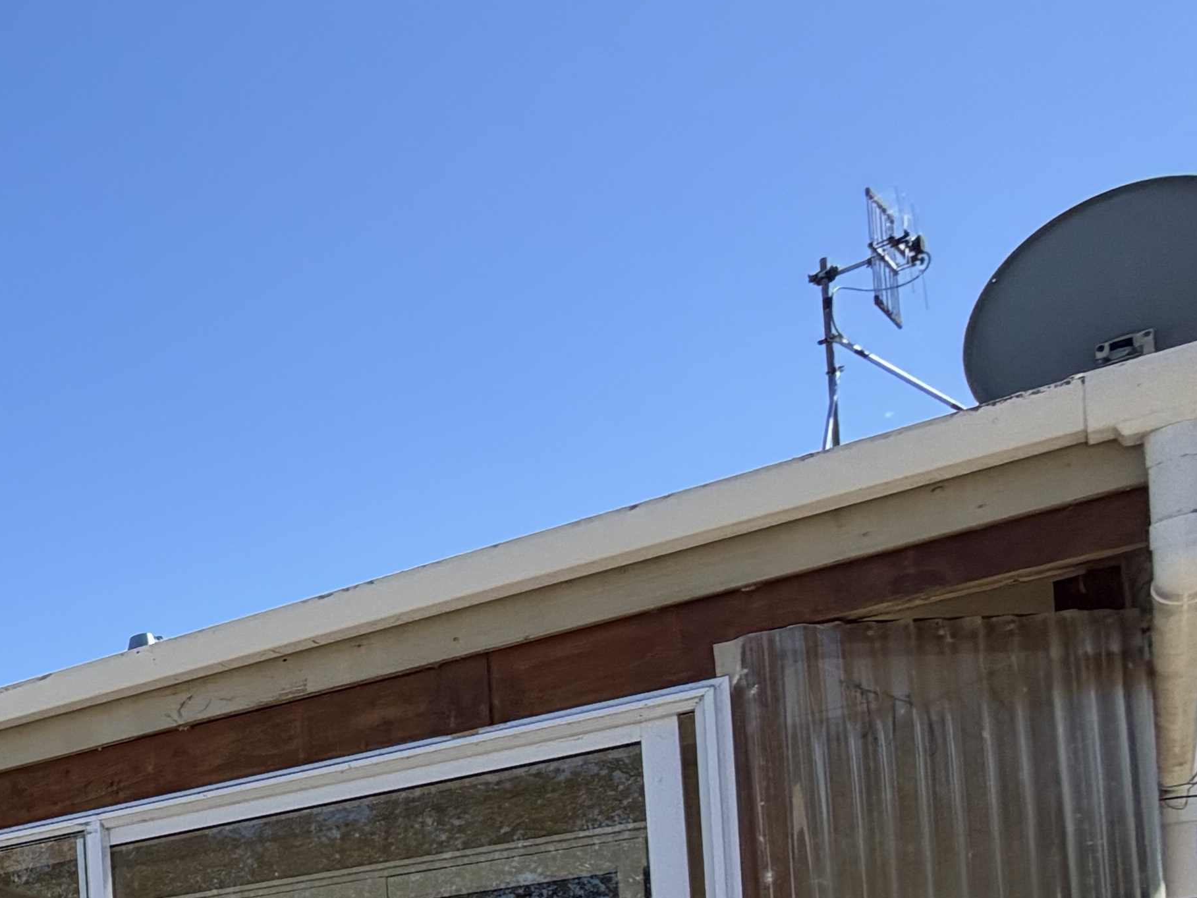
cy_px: 1142
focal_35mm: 44
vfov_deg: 27.8
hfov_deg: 27.2
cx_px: -661
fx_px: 1522
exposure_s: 1/770
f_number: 2.2
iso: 32
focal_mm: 2.22
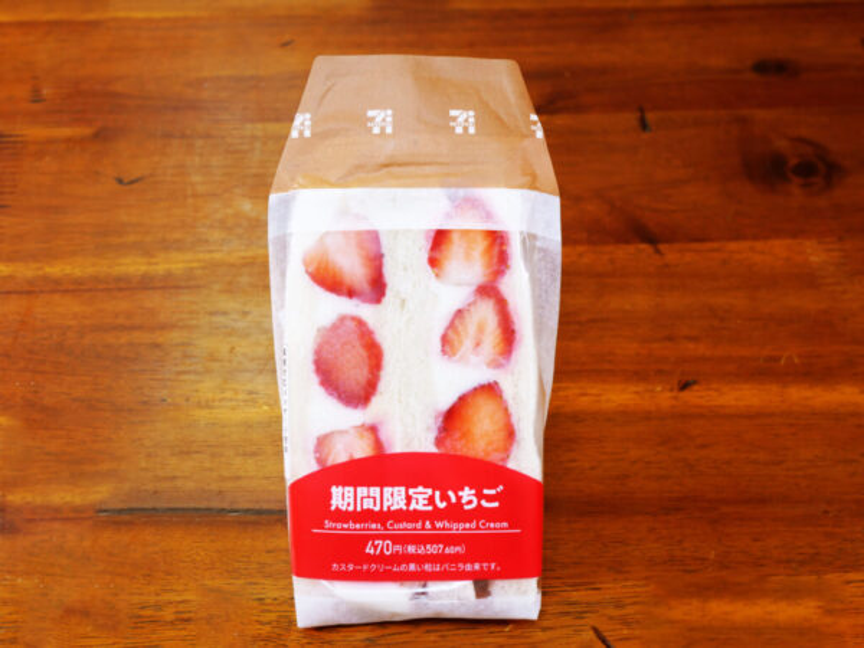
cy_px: 324
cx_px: 432
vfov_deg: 32.9
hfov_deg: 42.9
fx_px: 1098
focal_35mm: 44
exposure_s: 1/60
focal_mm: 22
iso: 320
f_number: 4.9
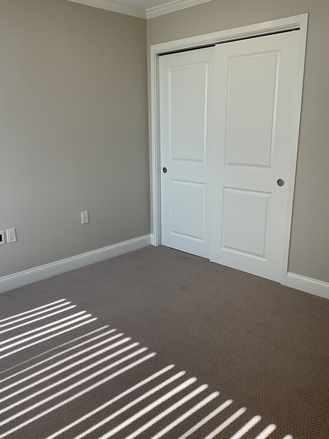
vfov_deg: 59.9
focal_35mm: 30
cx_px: 162
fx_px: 380
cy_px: 223
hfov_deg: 46.8
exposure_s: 1/324
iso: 16
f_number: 1.8
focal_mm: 3
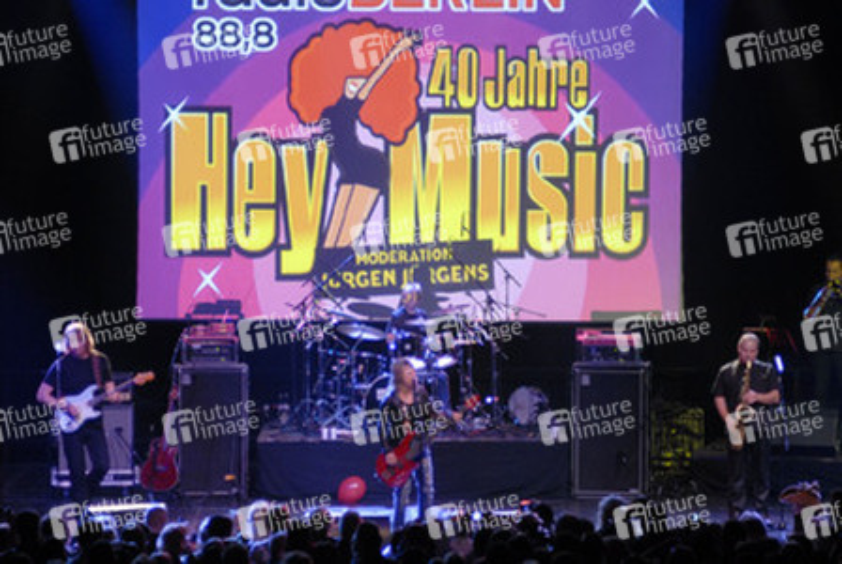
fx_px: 3689
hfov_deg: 13.0
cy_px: 282
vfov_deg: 8.7
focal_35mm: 158
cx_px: 421
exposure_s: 1/40
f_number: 4.2
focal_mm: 105
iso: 800
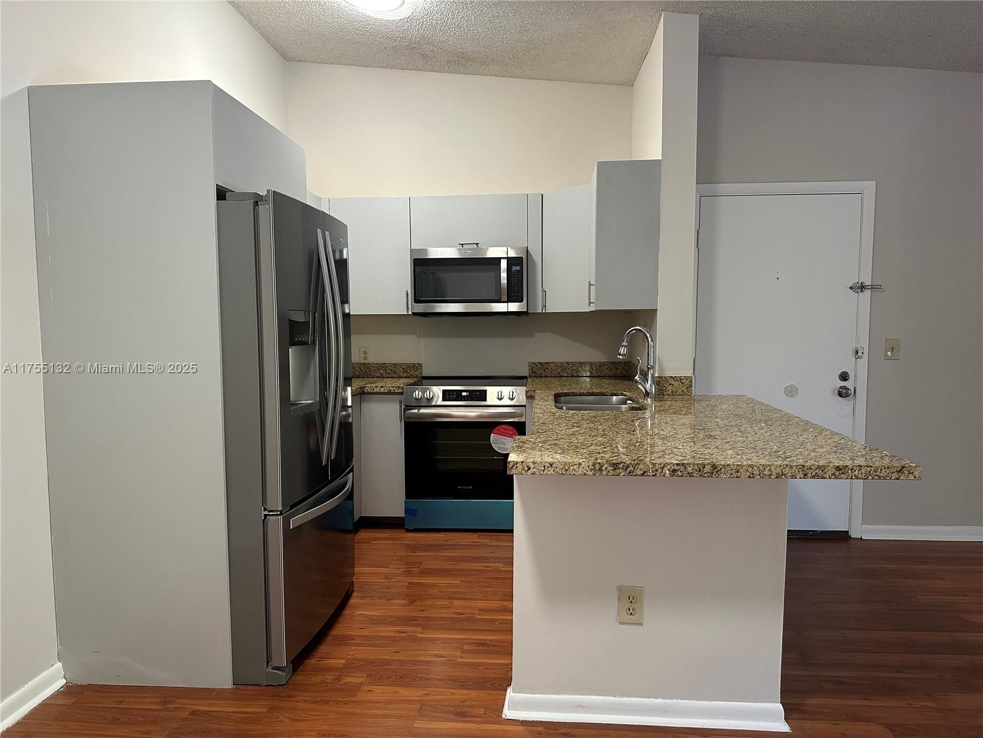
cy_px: 369
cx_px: 492
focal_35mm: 24
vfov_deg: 56.8
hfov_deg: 71.6
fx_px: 682
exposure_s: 1/60
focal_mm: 6.86
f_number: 1.78
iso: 250
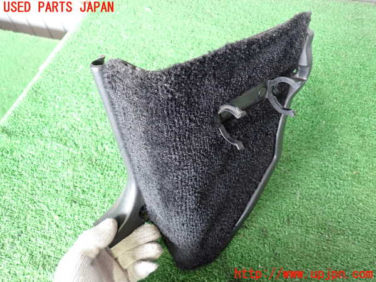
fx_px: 272
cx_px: 188
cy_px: 141
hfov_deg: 69.4
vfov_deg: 54.9
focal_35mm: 25
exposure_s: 1/30
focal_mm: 4.5
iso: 250
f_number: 2
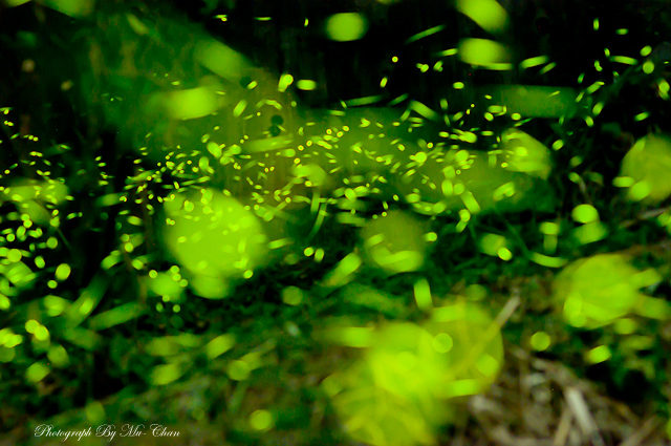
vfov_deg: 10.7
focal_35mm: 128
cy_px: 223
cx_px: 336
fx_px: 2373
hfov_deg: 16.1
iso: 800
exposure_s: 103
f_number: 2.8
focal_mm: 85
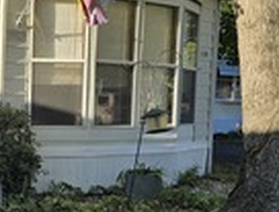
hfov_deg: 28.6
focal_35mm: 59
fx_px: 477
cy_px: 133
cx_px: -51
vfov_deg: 24.9
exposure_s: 1/707
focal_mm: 6.3
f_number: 1.7
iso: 12
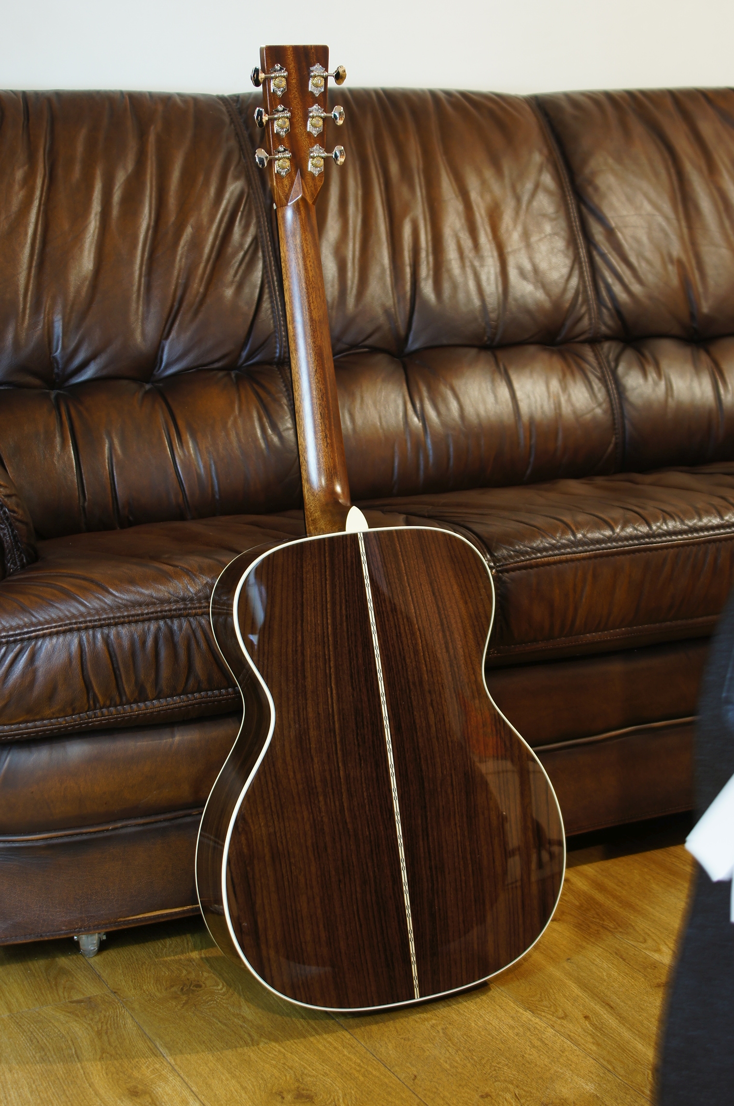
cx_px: 367
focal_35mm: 52
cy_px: 553
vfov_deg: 37.9
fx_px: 1609
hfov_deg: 25.7
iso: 100
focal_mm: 35
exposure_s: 1/8
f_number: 4.5
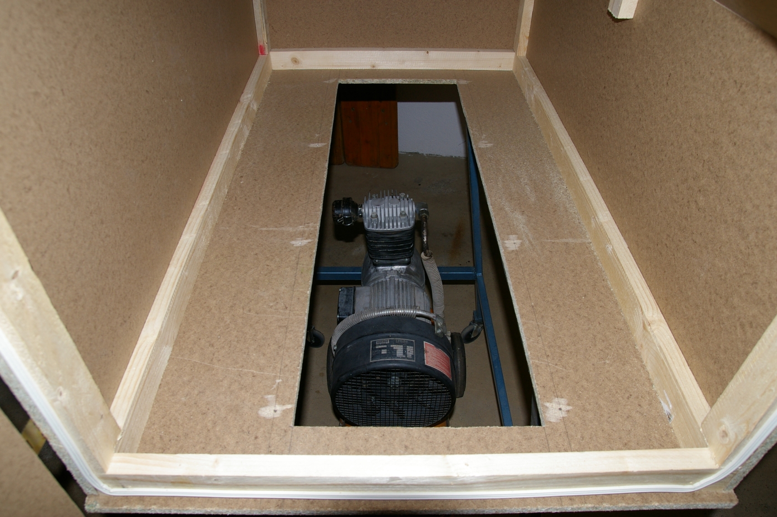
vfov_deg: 50.3
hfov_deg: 70.5
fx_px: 550
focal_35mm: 26
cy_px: 258
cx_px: 388
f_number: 6.3
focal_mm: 17
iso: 200
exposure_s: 1/30
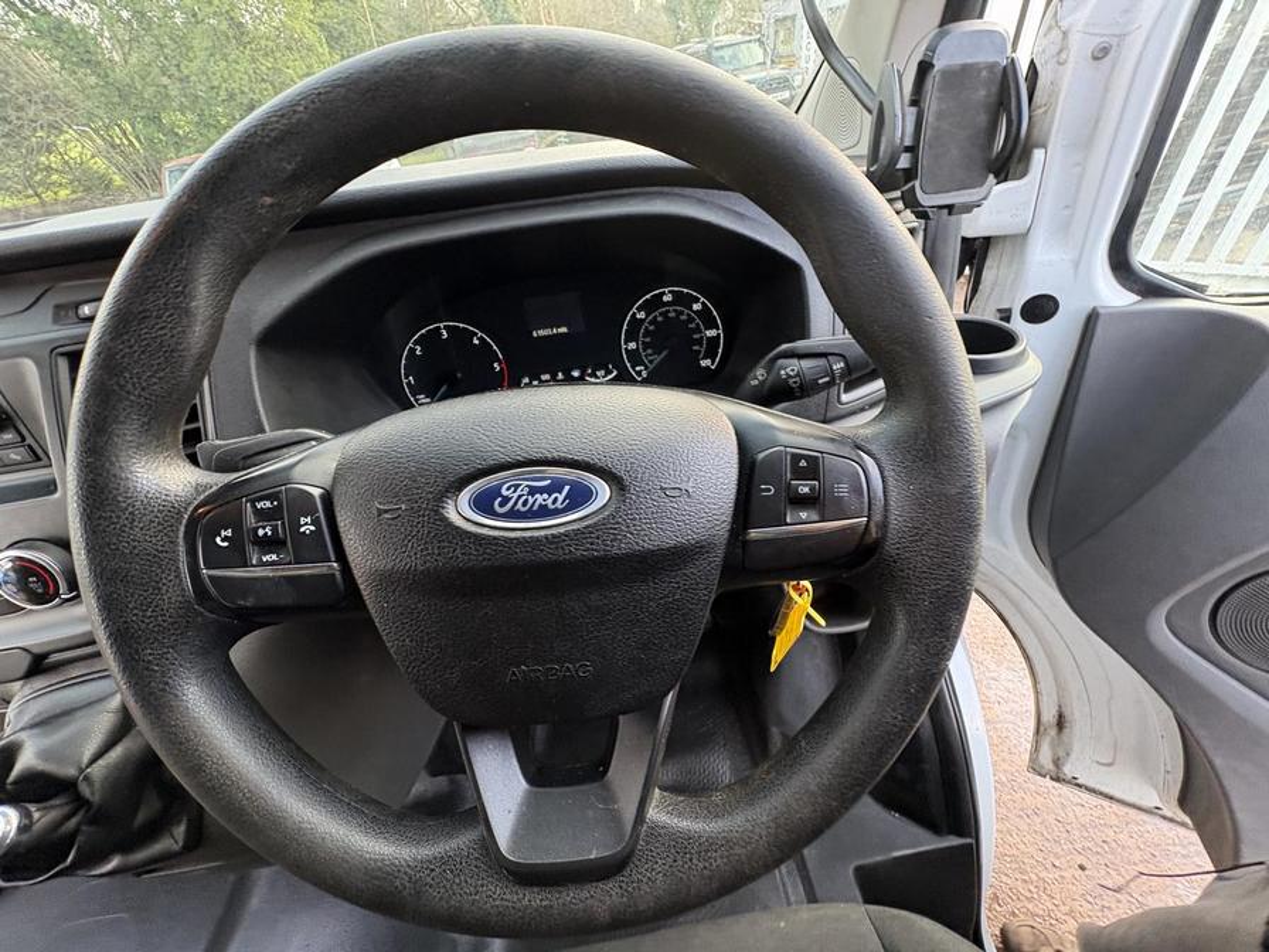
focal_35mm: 14
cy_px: 476
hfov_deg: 102.1
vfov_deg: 85.7
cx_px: 634
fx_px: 513
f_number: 2.2
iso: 250
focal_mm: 2.22
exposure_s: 1/60
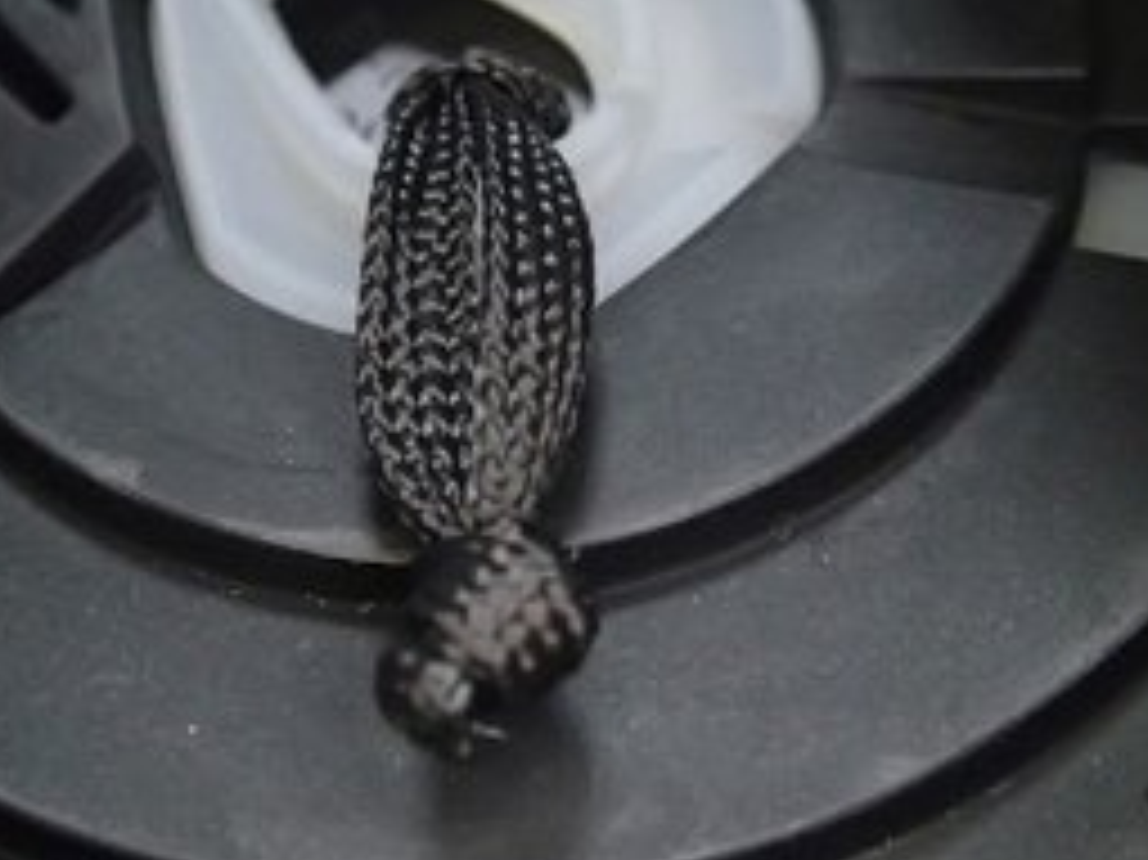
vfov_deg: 30.7
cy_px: 311
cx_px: 513
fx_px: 1558
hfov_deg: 40.4
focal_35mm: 47
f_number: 2.3
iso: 1600
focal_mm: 5.5
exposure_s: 1/30
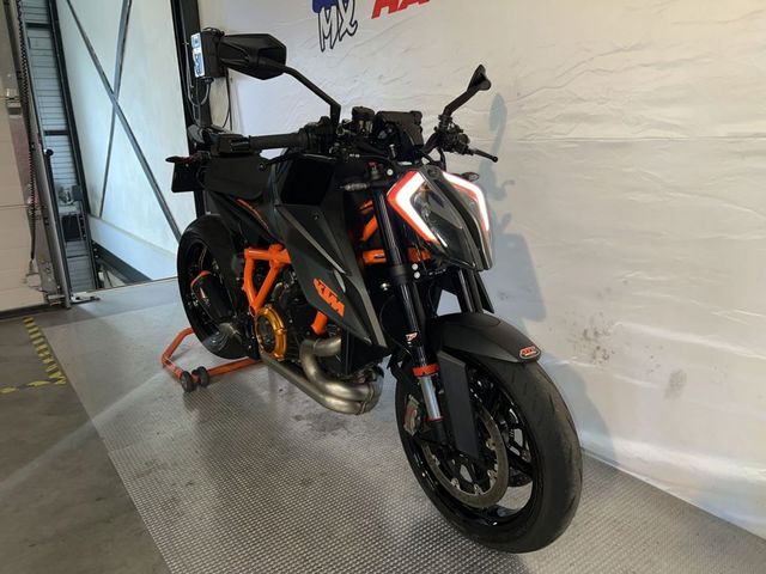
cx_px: 383
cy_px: 287
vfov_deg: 53.1
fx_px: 575
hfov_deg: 67.3
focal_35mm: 26
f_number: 1.5
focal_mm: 5.7
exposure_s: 1/33
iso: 50
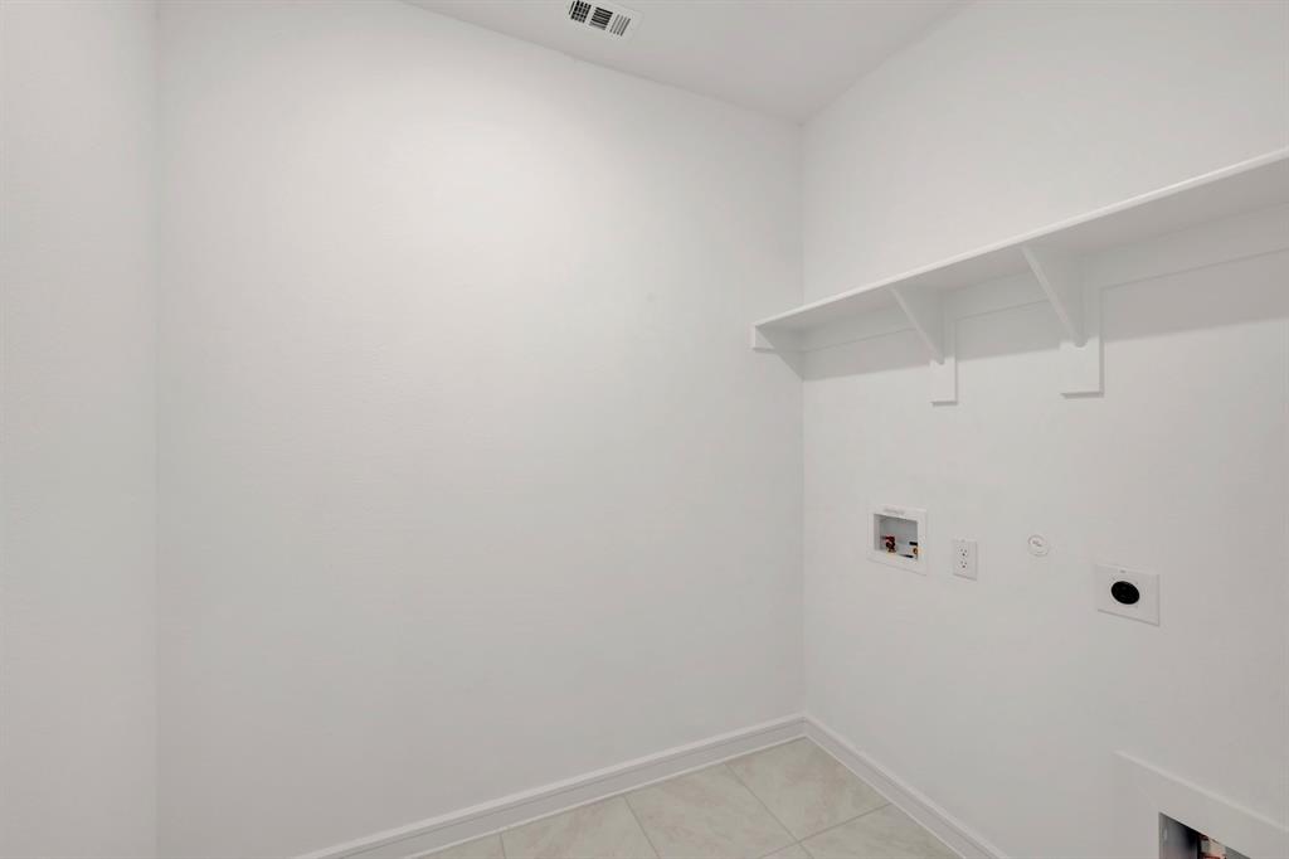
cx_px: 644
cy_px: 430
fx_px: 501
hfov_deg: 104.3
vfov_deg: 81.2
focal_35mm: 14
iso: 100
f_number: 9
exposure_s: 1
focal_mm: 14
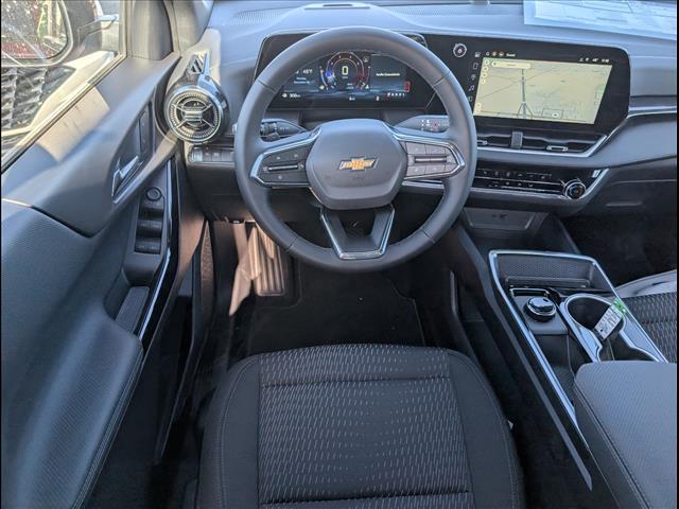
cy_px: 254
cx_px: 340
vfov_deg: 56.8
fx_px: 471
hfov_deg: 71.6
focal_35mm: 24
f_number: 1.68
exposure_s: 1/714
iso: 23
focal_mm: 6.9
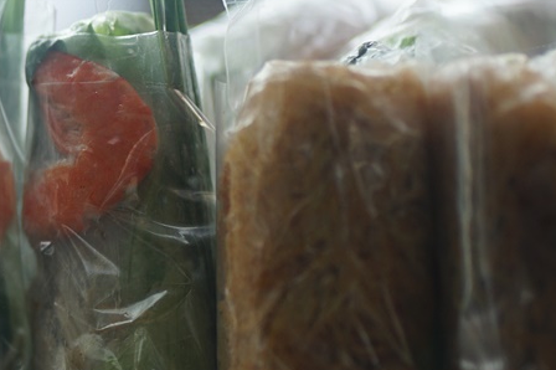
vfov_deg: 5.6
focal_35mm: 243
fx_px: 3750
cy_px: 302
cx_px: -182
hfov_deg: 8.4
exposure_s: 1/500
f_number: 1.8
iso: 200
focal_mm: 85
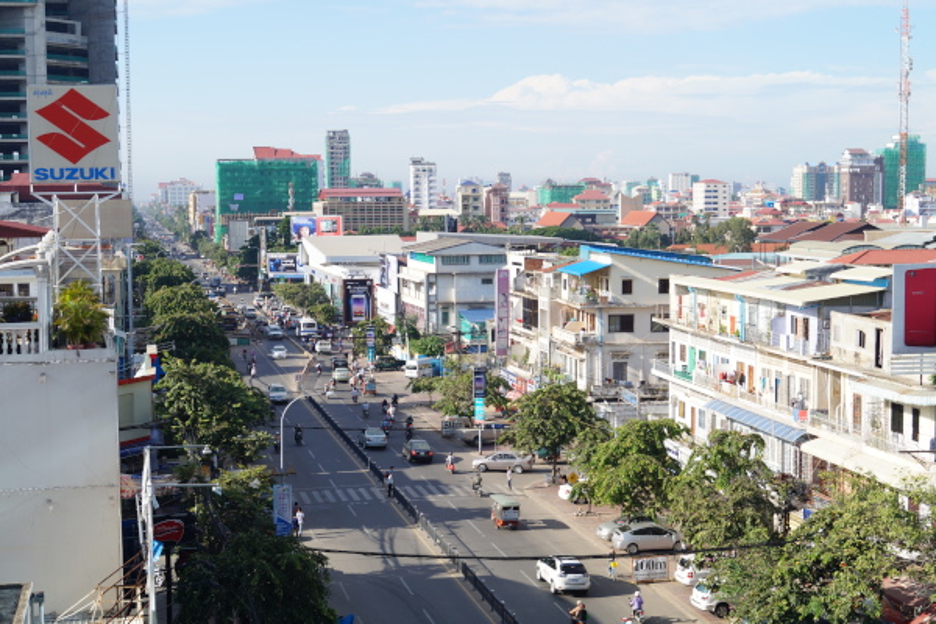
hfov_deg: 37.9
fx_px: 1365
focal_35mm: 52
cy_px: 312
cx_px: 468
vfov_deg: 25.8
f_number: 10
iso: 100
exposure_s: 1/125
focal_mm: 35
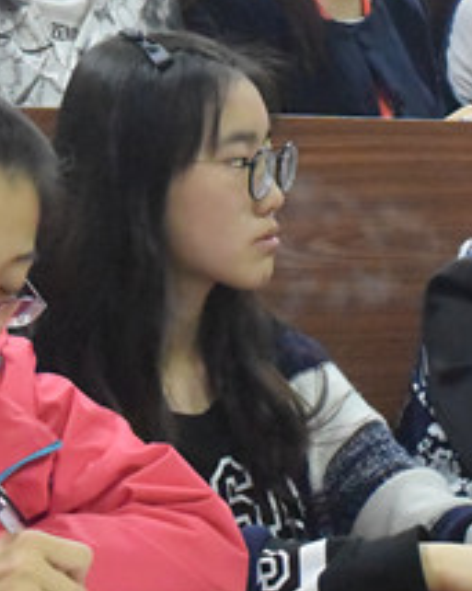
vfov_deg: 11.1
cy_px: -12
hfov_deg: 9.0
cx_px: 188
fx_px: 3006
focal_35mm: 172
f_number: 4.5
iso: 4000
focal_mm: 18.4
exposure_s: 1/60
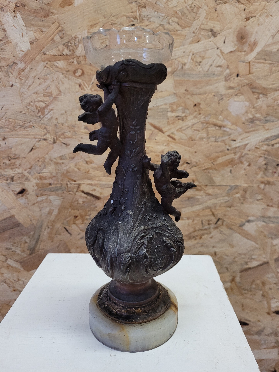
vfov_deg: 67.3
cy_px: 186
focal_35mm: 26
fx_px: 279
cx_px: 140
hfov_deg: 53.1
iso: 250
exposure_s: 1/100
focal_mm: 5.4
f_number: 1.8
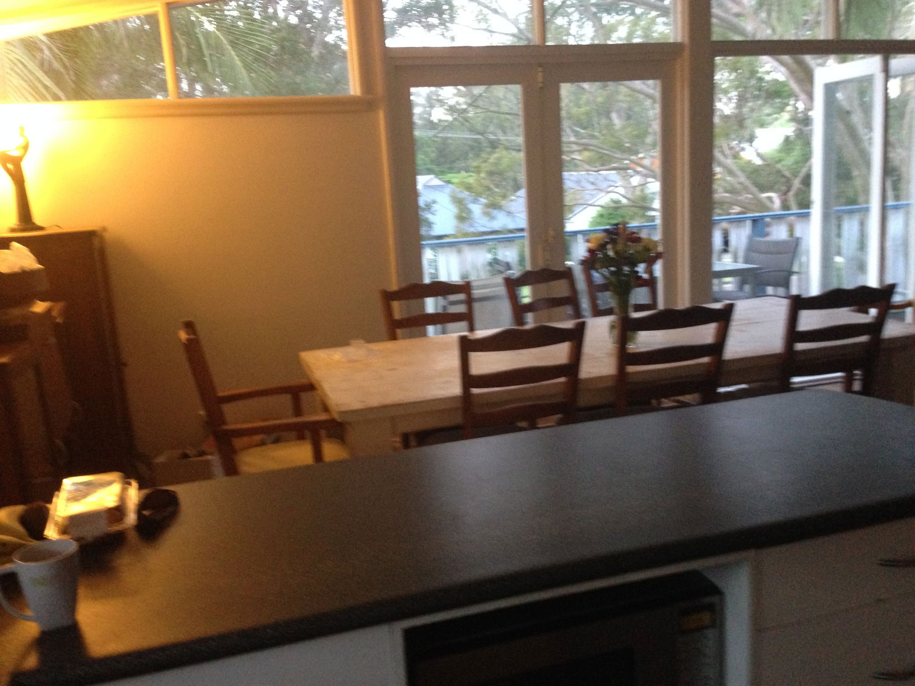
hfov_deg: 55.4
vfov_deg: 42.9
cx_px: 458
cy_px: 343
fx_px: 872
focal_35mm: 33
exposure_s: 1/15
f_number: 2.4
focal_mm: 4.12
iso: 400
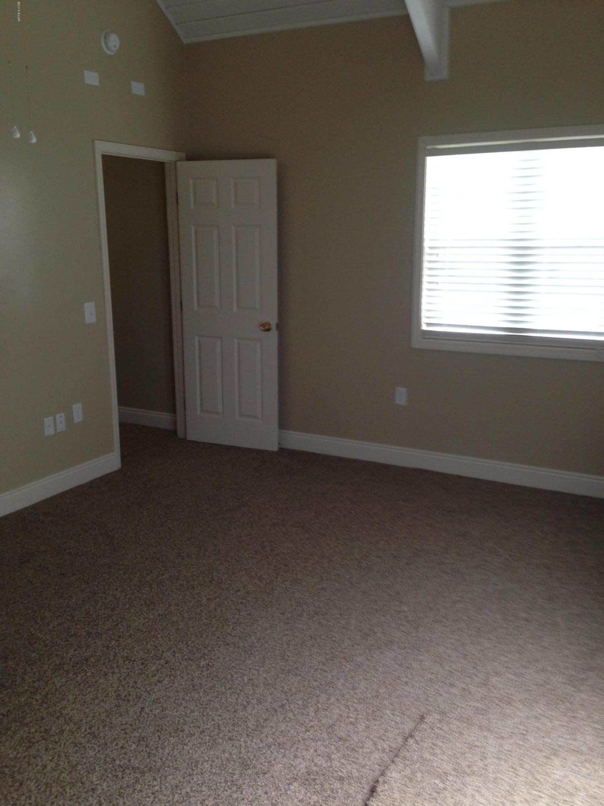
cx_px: 302
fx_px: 768
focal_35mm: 33
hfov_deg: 42.9
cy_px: 403
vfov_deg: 55.4
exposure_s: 1/20
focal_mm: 4.12
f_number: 2.4
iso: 64
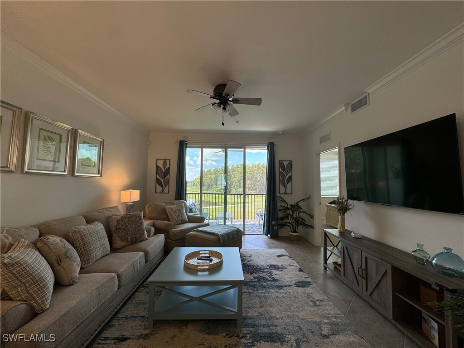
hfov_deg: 102.1
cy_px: 174
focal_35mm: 14
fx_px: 188
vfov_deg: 85.7
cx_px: 232
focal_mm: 2.22
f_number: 2.2
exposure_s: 1/120
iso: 50
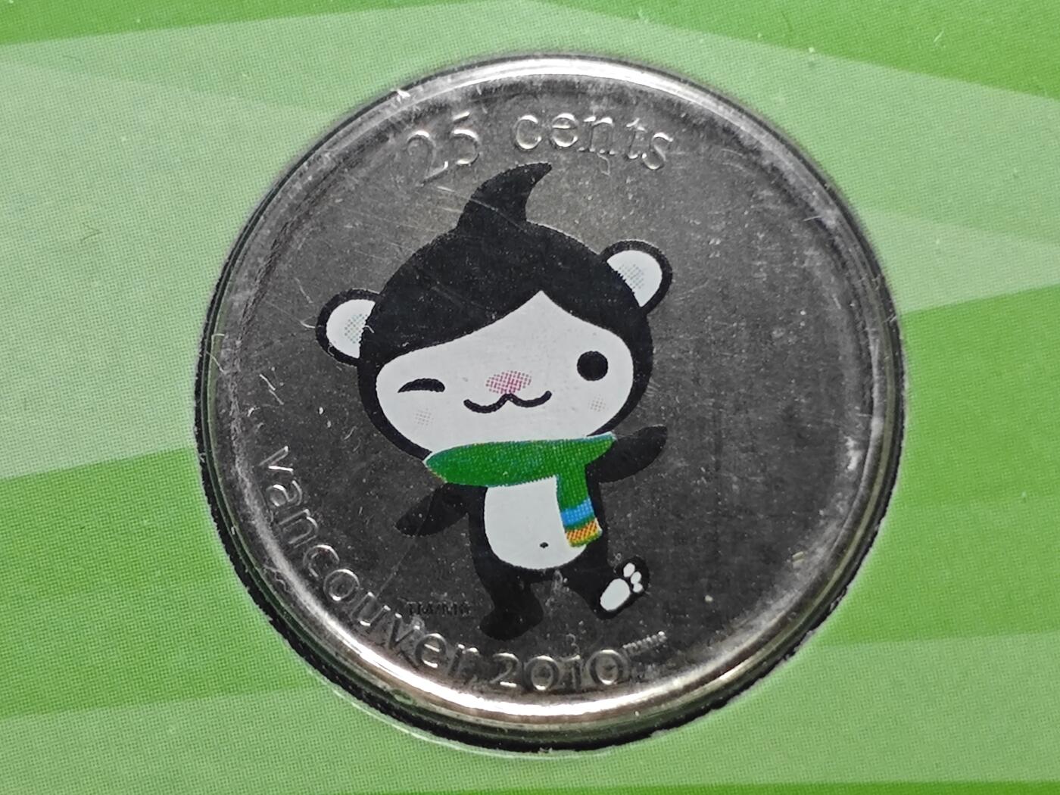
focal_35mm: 113
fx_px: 3460
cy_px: 398
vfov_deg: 13.1
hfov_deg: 17.4
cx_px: 530
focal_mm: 5.84
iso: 200
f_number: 1.6
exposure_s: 1/100
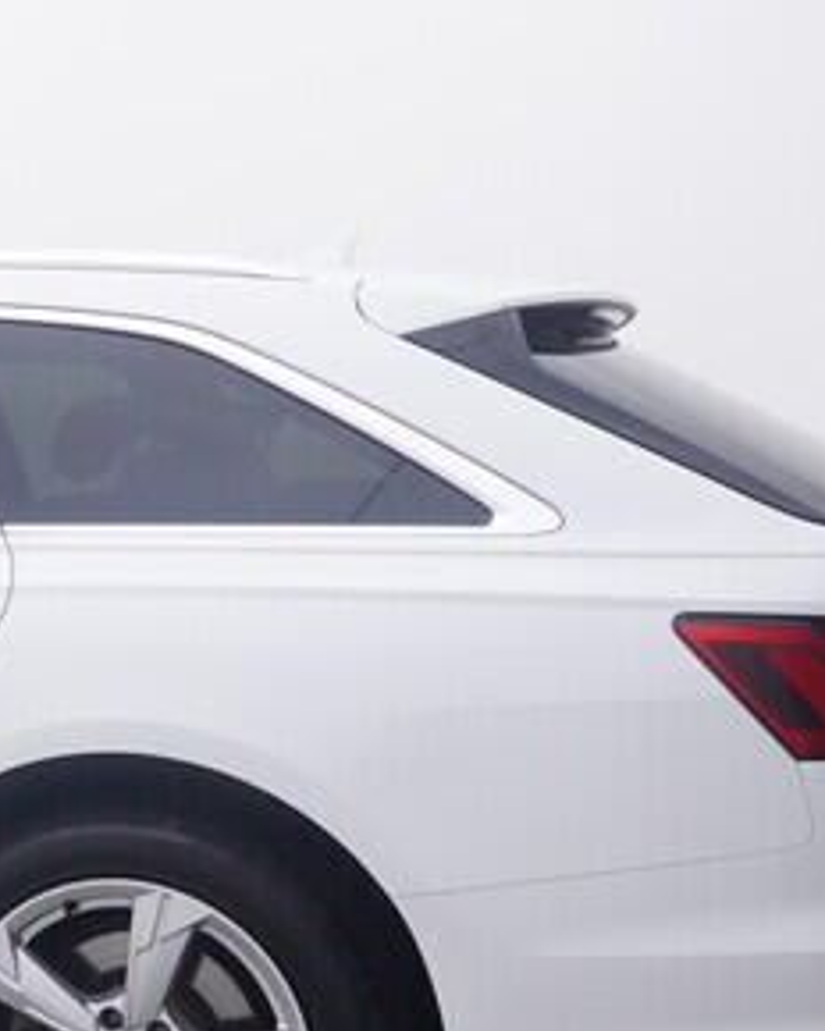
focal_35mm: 75
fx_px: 2279
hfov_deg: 17.8
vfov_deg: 25.4
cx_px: -498
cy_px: 693
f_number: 5
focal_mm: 15
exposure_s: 1/80
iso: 200
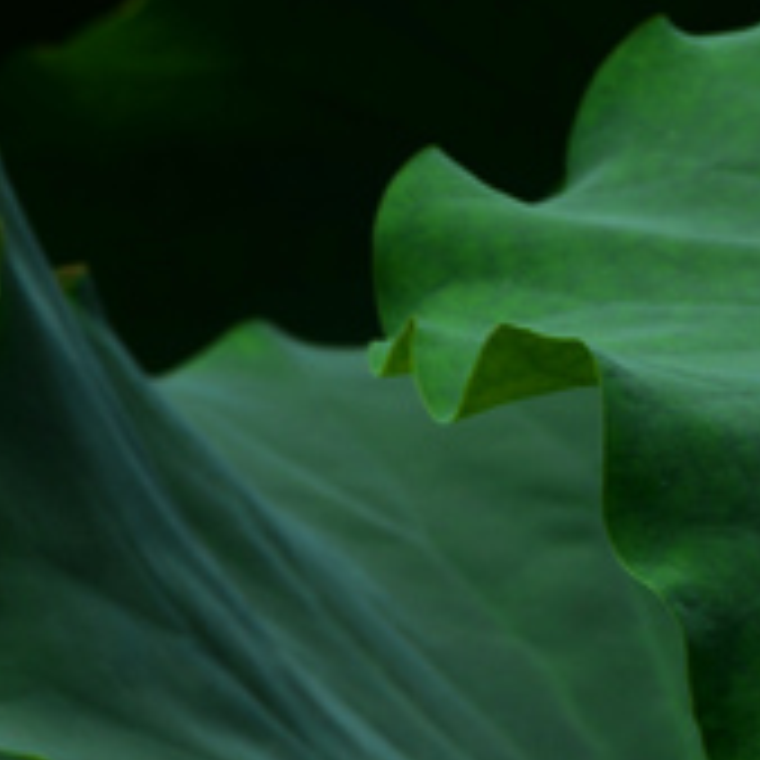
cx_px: -148
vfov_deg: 2.9
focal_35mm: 597
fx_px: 14829
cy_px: 1221
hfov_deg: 2.9
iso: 100
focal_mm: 140
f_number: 9
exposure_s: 1/320
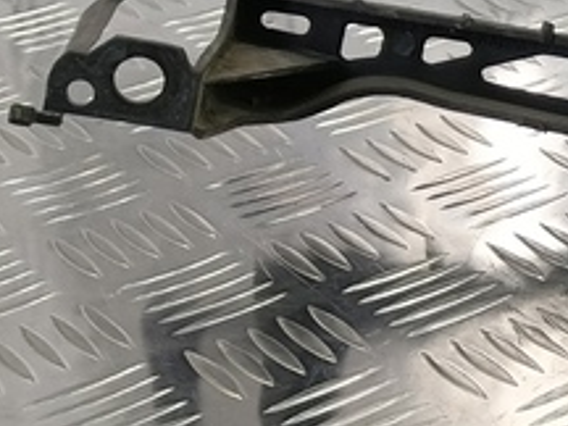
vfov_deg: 13.6
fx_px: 1789
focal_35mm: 109
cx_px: 1204
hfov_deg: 14.4
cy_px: 134
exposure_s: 1/50
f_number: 1.6
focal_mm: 4.11
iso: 105
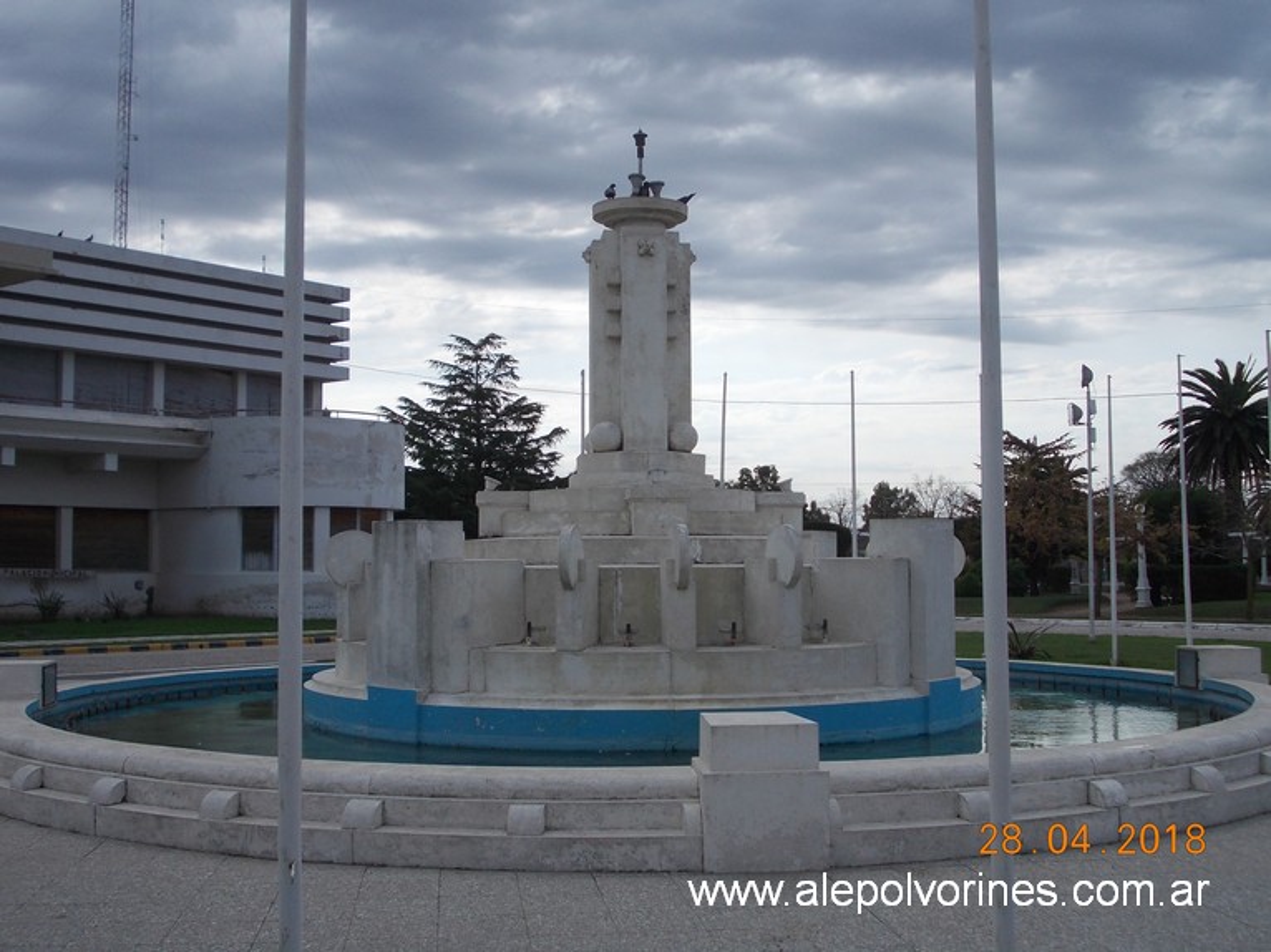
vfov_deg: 33.6
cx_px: 636
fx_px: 1578
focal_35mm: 43
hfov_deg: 43.9
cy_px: 476
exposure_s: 1/400
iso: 80
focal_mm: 6.1
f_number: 6.5
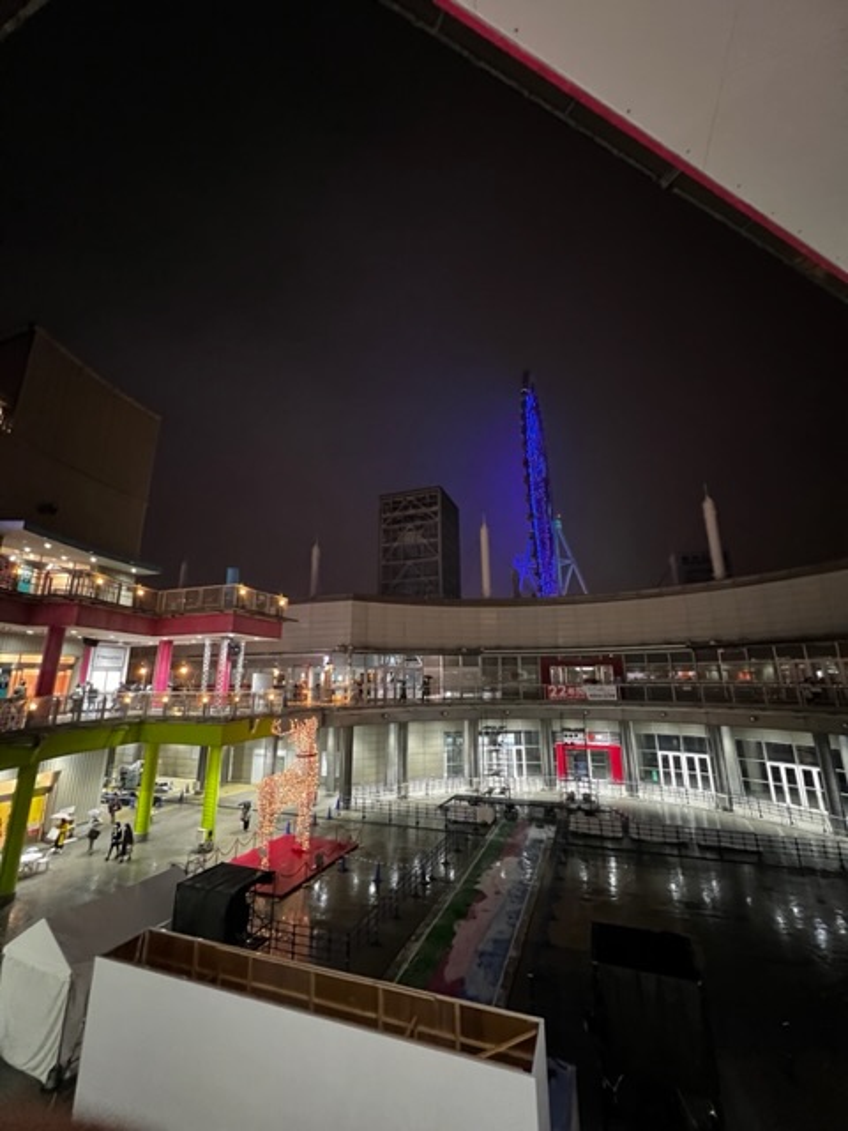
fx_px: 425
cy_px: 566
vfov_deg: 106.2
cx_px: 424
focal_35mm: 13
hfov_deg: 89.9
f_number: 1.8
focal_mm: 1.57
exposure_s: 1/33
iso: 1000
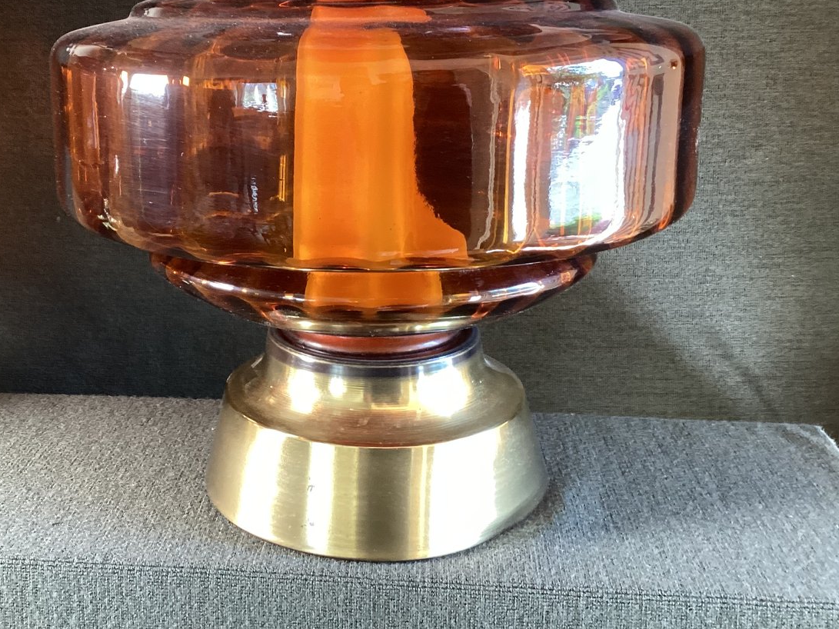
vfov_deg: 33.2
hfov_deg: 43.4
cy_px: 194
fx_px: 1042
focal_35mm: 43
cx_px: 303
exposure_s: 1/60
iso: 250
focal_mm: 3.3
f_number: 2.4
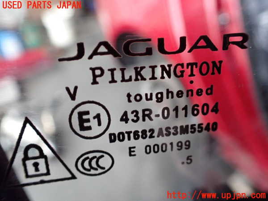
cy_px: 100
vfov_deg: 46.8
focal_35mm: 30
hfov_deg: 60.0
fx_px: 232
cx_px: 134
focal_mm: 5.4
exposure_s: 1/125
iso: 800
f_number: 2.3
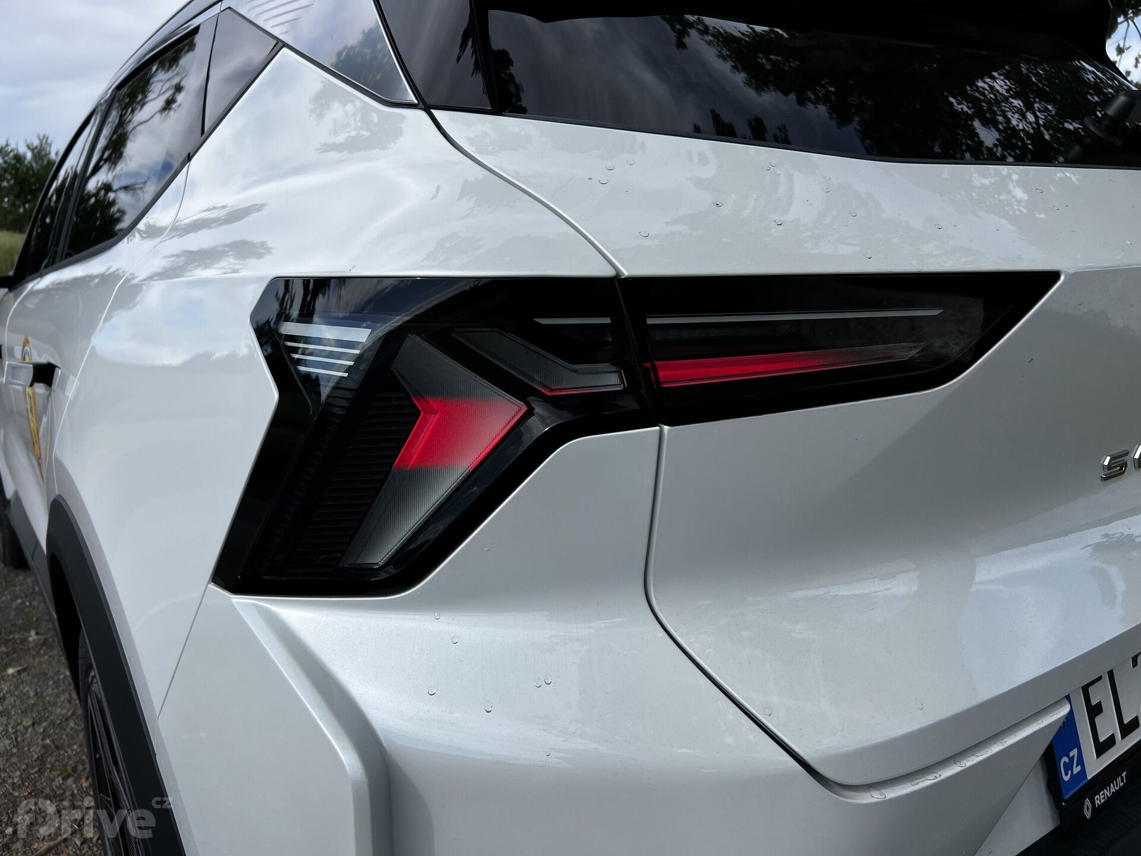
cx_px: 570
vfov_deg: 53.1
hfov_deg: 67.3
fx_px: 857
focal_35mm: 26
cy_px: 428
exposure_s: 1/3356
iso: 50
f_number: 1.5
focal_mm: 5.7
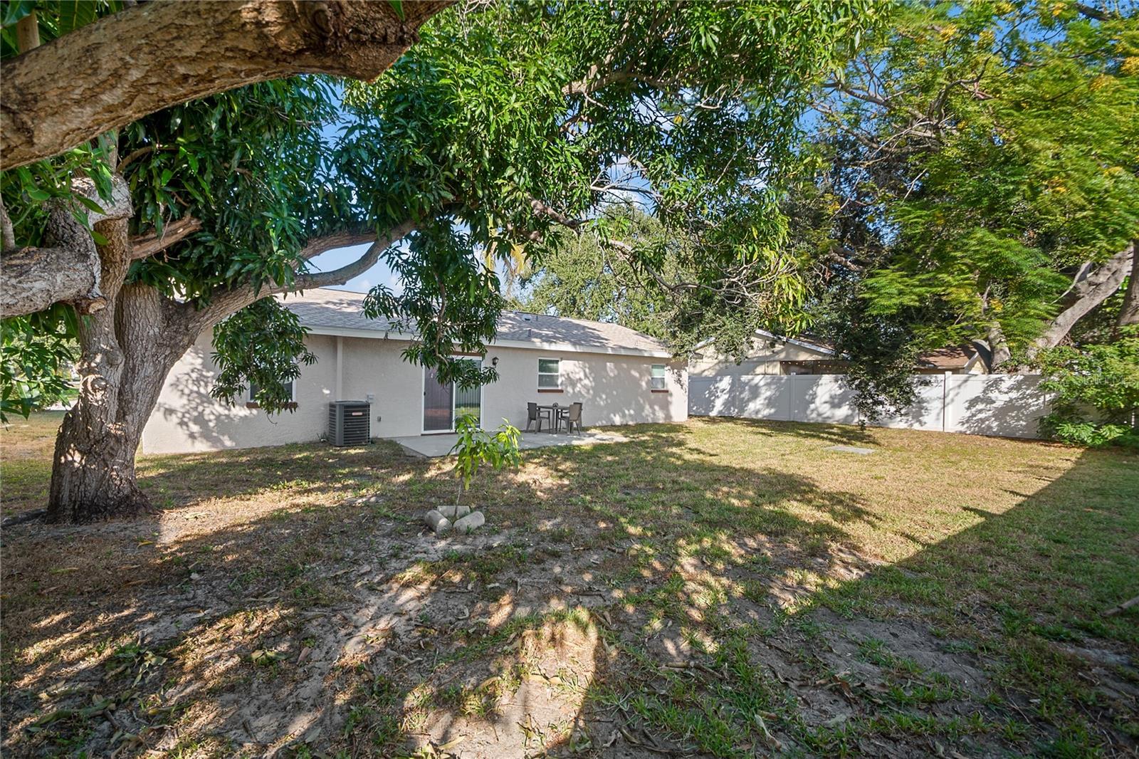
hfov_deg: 100.4
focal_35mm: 15
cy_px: 380
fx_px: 474
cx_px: 570
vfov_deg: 77.3
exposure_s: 1/50
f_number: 9
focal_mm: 10
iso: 100
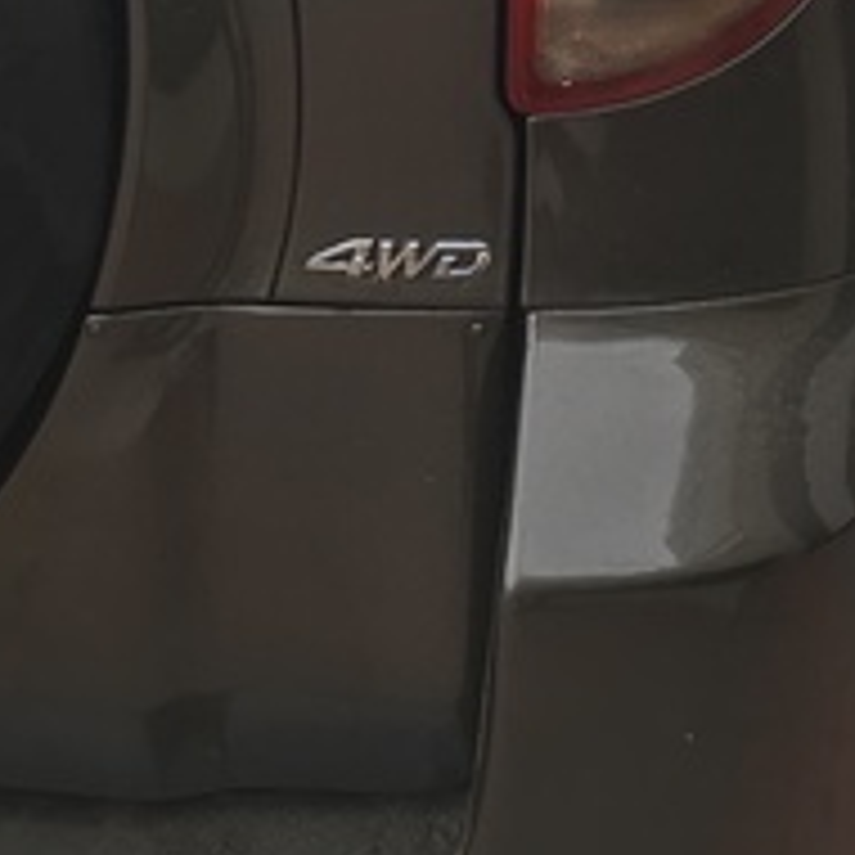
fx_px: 3018
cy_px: -400
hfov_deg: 16.0
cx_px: 742
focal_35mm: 108
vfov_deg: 15.0
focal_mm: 4.15
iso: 25
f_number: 2.2
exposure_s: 1/320
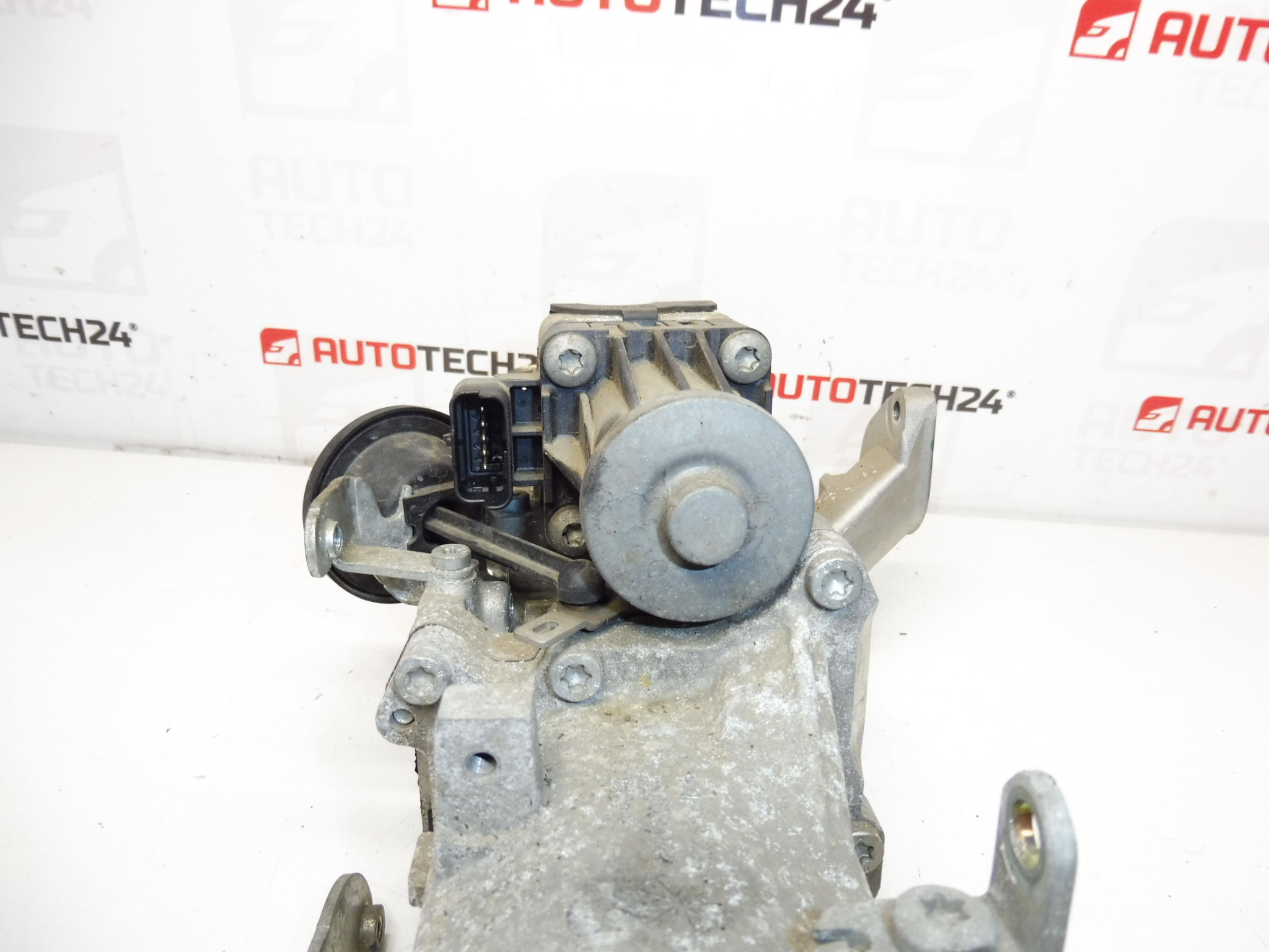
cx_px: 634
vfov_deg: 56.8
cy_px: 476
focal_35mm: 24
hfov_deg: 71.6
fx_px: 880
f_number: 3.5
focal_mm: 4.3
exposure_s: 1/60
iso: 200
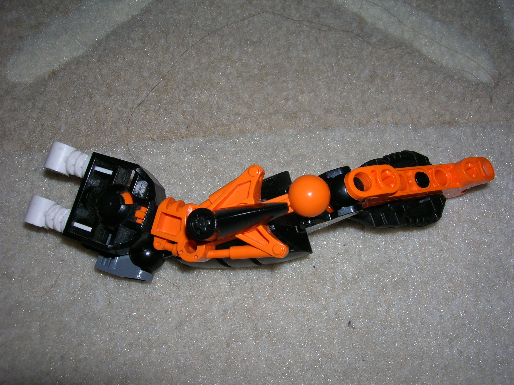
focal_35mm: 34
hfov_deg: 54.0
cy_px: 192
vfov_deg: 41.8
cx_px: 257
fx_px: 505
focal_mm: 5.7
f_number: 4.9
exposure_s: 1/60.1
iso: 50
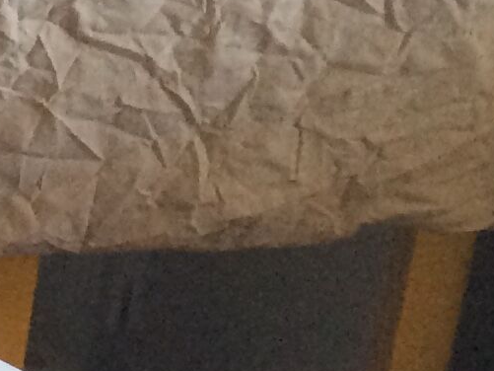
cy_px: -192
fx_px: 2698
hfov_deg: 8.7
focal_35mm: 189
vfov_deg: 7.7
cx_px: -959
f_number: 2.2
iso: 160
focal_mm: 4.15
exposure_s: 1/33
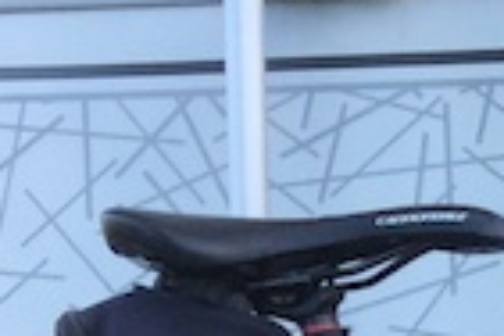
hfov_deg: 10.5
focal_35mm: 188
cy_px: 708
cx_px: 776
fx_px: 2632
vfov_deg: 7.0
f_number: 2.4
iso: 32
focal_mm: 3.3
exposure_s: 1/136
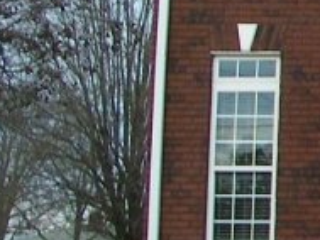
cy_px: 63
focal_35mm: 178
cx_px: 914
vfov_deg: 8.3
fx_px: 1647
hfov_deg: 9.2
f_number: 3.5
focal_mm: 5
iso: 80
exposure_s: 1/80
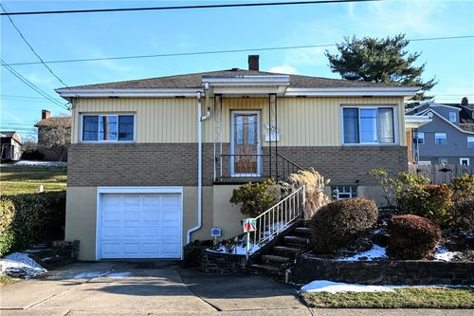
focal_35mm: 32
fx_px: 424
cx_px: 237
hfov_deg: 58.4
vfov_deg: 40.8
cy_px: 158
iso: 110
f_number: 7.1
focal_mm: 21.5
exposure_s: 1/125
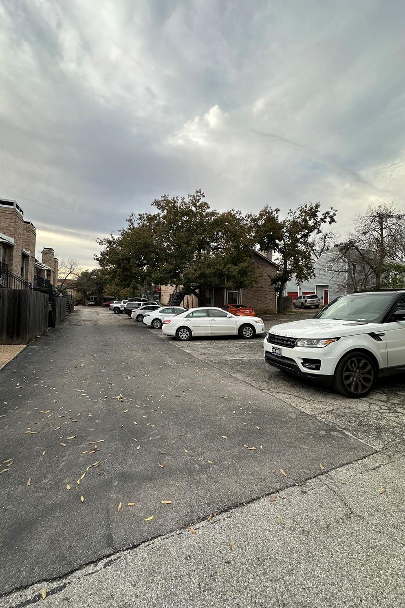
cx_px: 183
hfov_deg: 77.1
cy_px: 296
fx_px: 253
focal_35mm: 15
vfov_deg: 100.4
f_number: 2.2
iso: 40
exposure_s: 1/215
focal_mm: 2.22
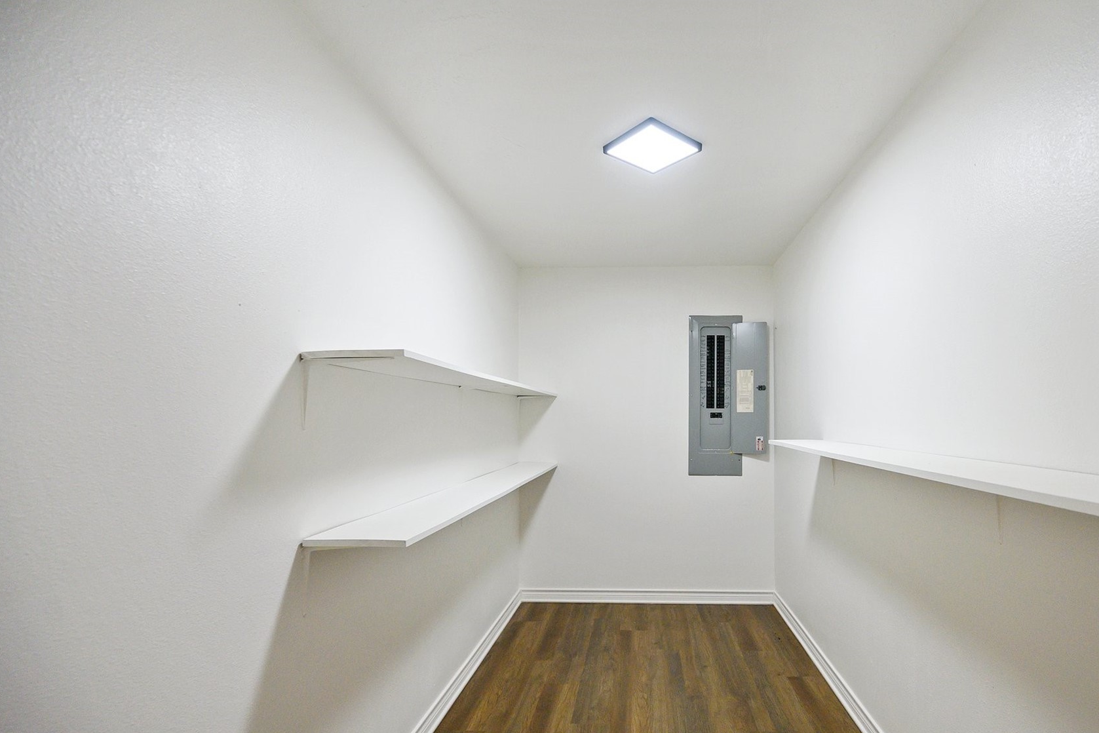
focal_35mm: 17
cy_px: 423
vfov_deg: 70.0
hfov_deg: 92.6
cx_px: 633
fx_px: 519
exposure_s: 1/160
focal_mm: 14
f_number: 4
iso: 500
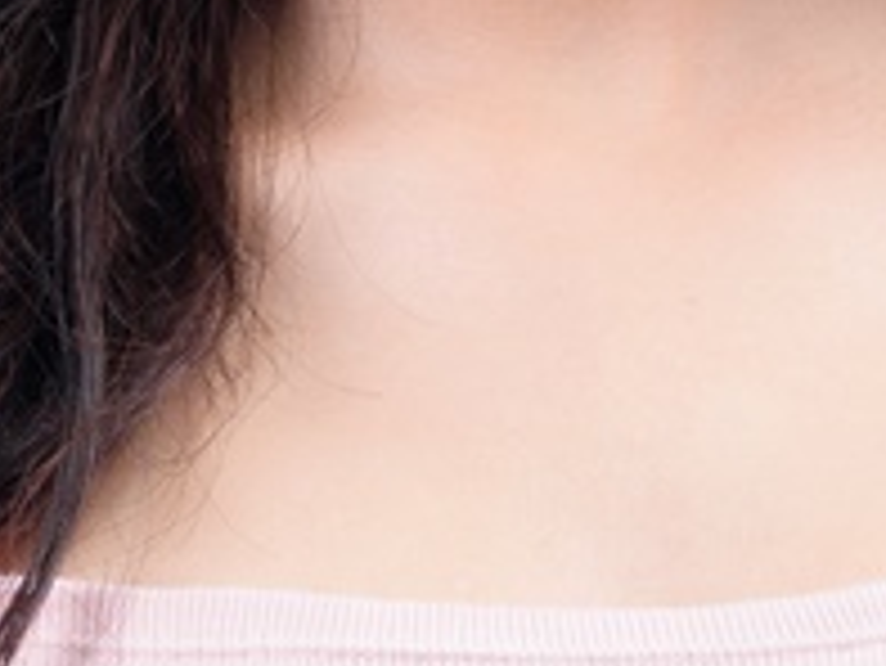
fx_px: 13266
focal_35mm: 518
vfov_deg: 2.9
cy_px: -76
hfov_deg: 3.8
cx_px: -45
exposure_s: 1/160
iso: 250
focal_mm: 85
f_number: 11
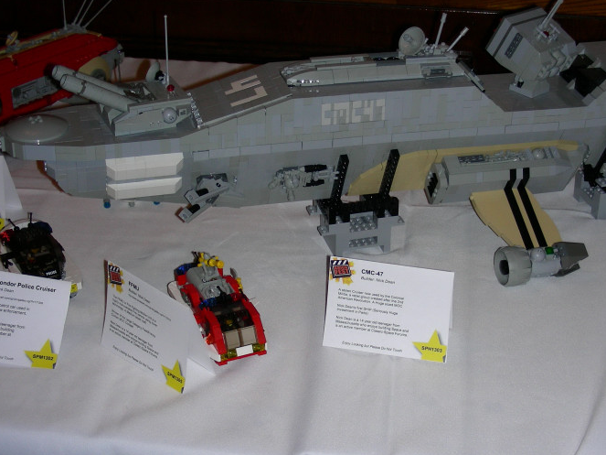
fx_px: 1120
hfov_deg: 30.2
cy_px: 220
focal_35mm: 64
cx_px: 361
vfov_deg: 22.9
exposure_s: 1/60.1
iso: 50
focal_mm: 8.8
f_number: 3.5
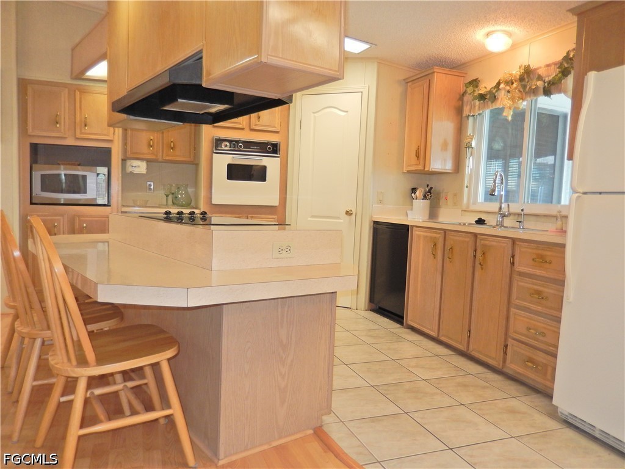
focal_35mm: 25
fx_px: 451
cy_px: 234
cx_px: 312
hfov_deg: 69.4
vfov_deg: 54.9
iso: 200
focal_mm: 4.5
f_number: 3.4
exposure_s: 1/30
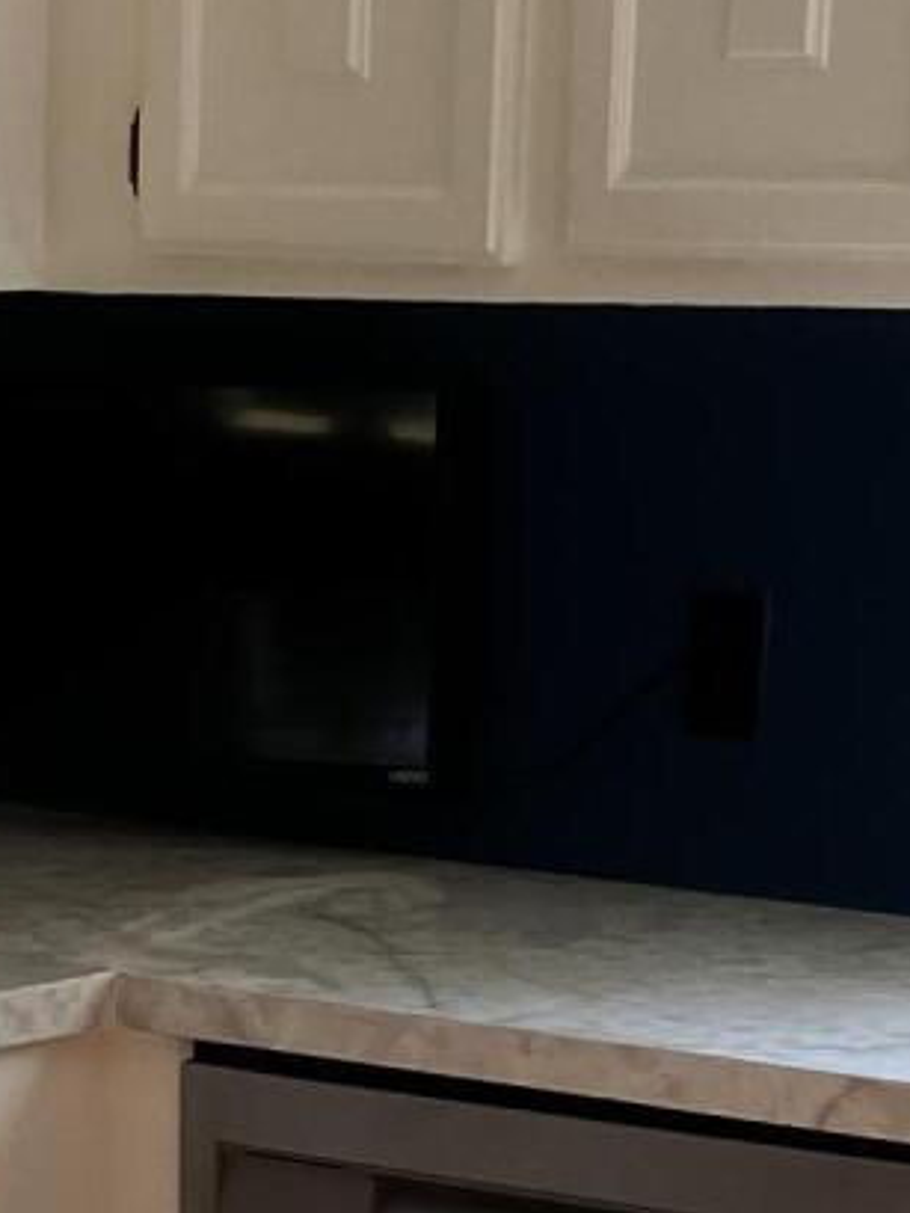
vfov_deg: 14.2
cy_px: 1145
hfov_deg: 10.7
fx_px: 4800
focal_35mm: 137
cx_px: -44
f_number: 1.8
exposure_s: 1/121
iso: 64
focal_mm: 3.99
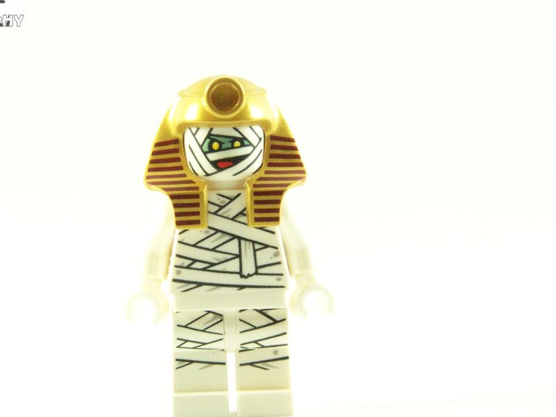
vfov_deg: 11.4
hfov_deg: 15.2
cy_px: 243
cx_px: 231
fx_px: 2088
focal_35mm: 130
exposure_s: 1/60
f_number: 3.6
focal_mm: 17.5
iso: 400
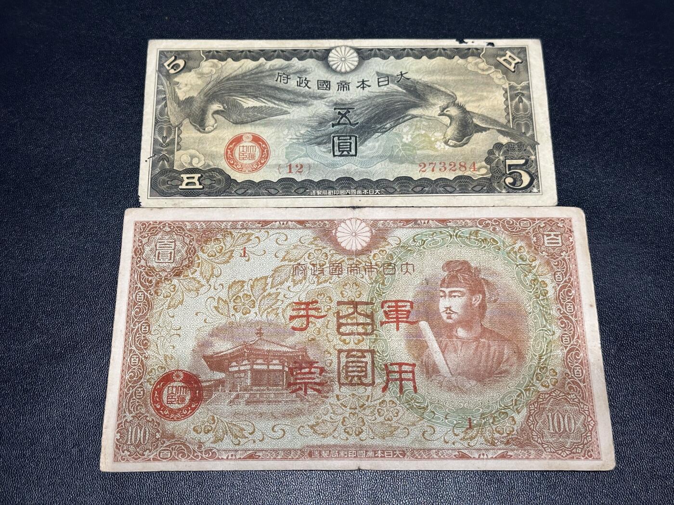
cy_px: 252
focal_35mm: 48
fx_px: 935
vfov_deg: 30.3
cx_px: 337
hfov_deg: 39.7
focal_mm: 6.86
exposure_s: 1/50
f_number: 1.78
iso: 125
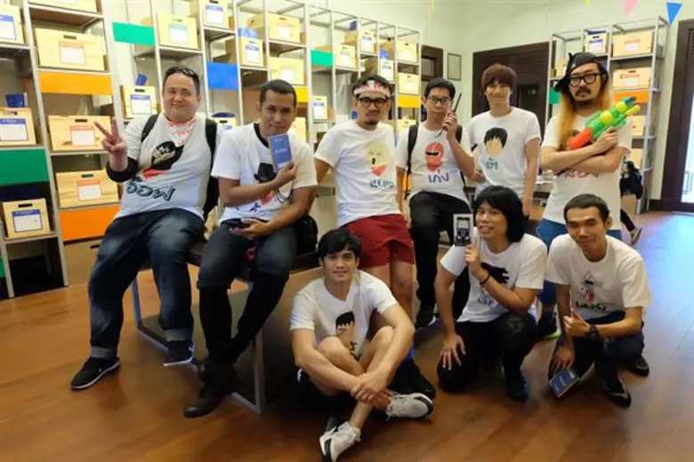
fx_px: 463
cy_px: 231
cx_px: 347
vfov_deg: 53.1
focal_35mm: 24
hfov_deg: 73.7
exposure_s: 1/30
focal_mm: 16
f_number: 4
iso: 3200
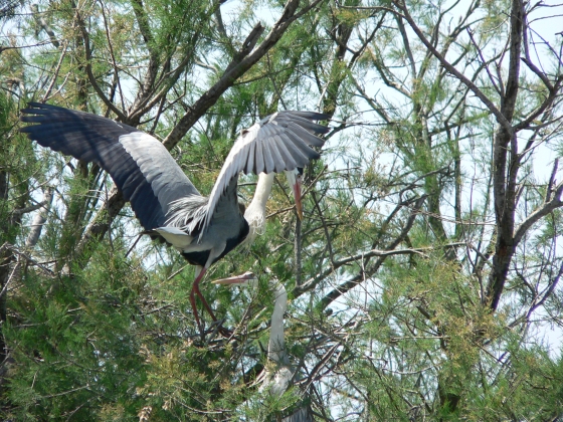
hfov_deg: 4.6
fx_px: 7026
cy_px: 211
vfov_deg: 3.4
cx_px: 282
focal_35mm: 432
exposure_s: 1/400
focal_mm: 72
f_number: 4
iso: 80
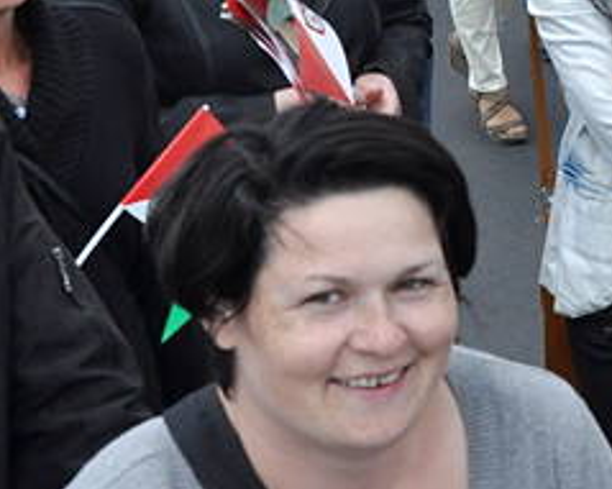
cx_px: 963
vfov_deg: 10.8
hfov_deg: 12.9
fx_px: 2535
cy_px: -99
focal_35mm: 140
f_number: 10
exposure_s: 1/640
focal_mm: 28
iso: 1250
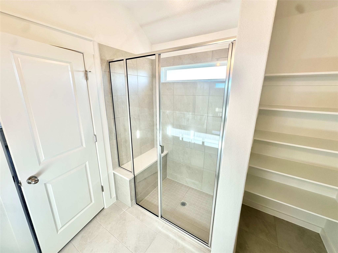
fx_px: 137
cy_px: 126
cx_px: 169
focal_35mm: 14
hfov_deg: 102.1
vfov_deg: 85.7
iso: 40
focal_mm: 2.22
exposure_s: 1/126
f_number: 2.2
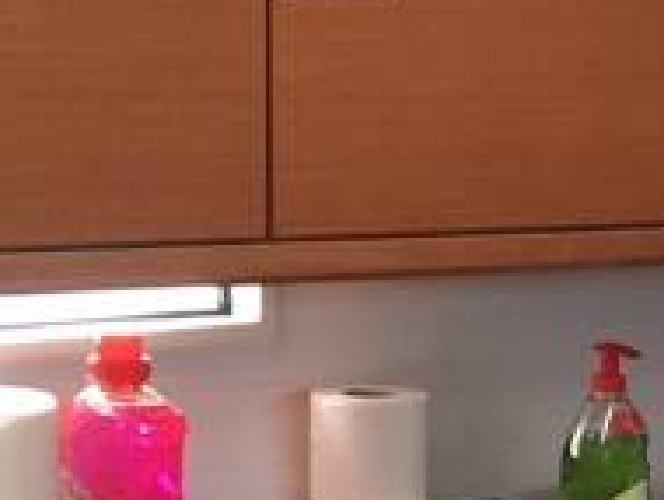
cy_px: 713
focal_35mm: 156
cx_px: 940
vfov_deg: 9.3
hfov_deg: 12.2
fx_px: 2996
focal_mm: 4.15
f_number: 2.2
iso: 64
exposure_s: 1/33
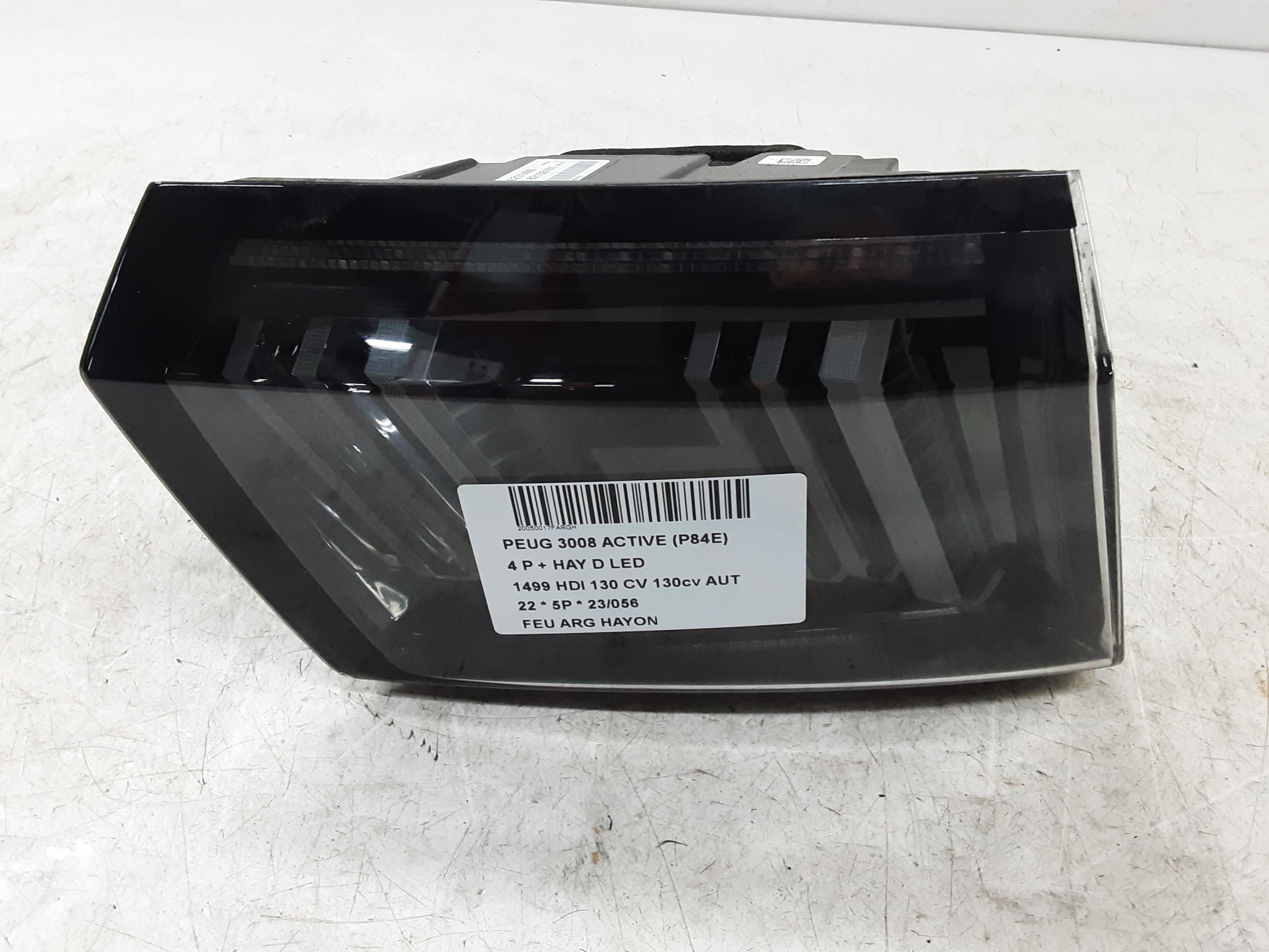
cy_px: 476
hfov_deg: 65.3
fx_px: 990
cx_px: 634
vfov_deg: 51.4
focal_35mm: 27
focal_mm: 2.91
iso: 160
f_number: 1.9
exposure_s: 1/50
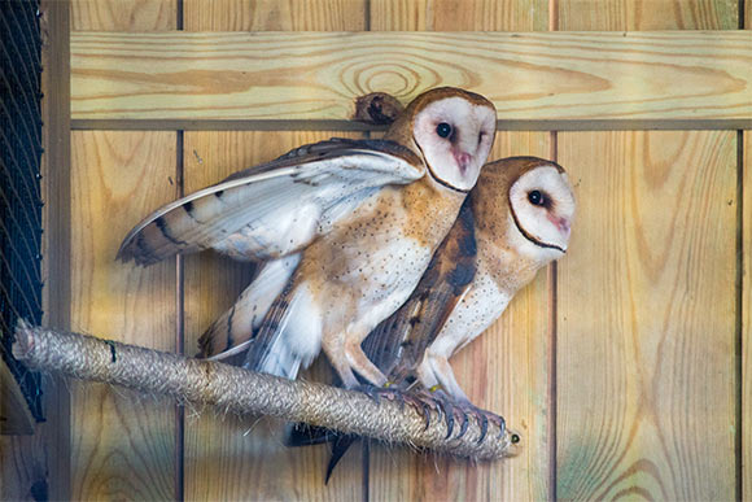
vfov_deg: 10.2
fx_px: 2821
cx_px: 376
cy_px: 251
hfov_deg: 15.2
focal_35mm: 135
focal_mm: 135
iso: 1250
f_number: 4.5
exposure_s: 1/350
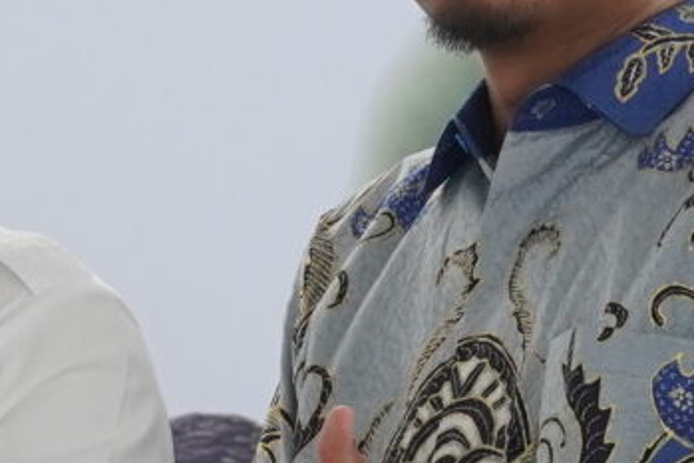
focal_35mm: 385
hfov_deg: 5.3
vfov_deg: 3.6
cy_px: 406
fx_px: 7418
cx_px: 833
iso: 500
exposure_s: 1/160
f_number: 4
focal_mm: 35
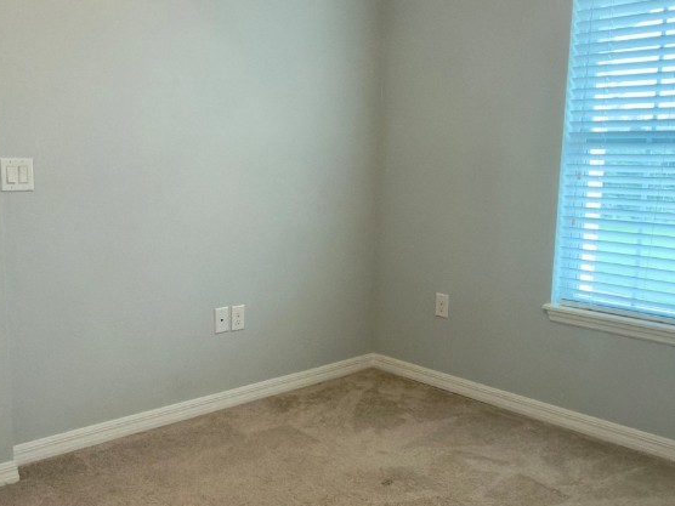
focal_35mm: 35
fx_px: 682
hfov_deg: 52.1
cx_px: 259
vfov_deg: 40.7
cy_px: 272
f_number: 2.2
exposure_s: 1/30
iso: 125
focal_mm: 2.22
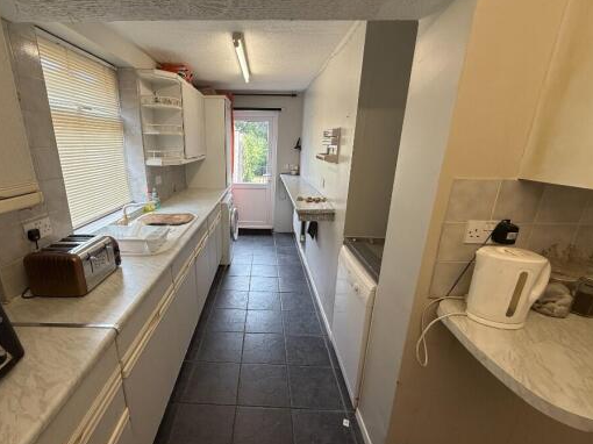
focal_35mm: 16
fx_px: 274
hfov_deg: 94.0
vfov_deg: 78.1
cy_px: 223
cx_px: 258
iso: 80
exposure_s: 1/100
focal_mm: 2.22
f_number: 2.2
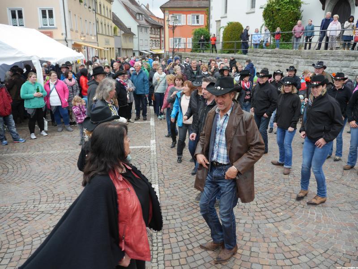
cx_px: 179
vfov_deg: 49.7
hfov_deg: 63.4
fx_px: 290
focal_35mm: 28
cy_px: 134
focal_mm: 14
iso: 250
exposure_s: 1/125
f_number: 4
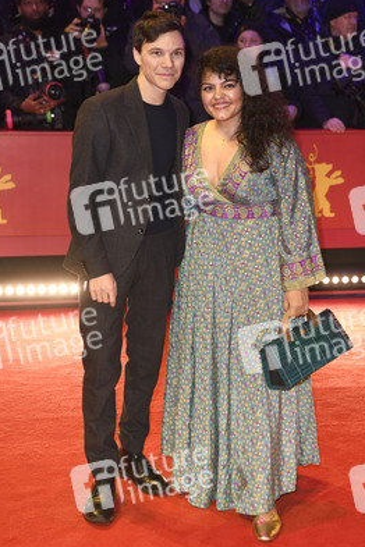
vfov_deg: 35.1
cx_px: 182
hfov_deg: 23.8
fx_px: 867
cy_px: 271
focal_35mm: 57
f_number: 4
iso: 800
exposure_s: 1/320
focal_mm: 56
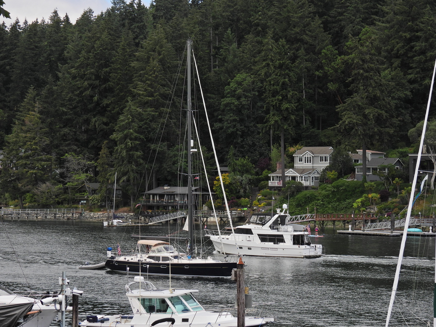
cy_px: 164
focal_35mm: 105
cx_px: 218
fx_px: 1323
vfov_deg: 14.1
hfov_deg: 18.7
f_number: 4
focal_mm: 18.7
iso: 100
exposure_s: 1/1000
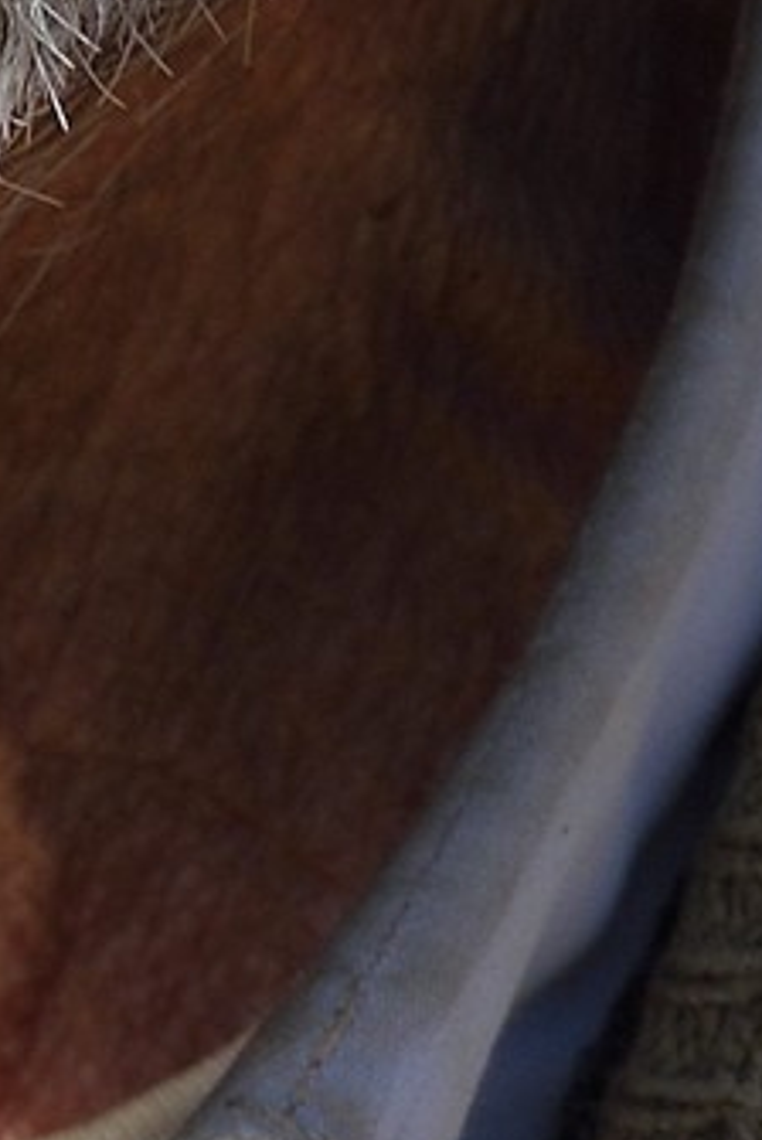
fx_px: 15873
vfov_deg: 4.0
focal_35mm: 501
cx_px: -412
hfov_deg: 2.7
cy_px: -1480
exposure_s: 1/250
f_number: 10
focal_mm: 70
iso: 200
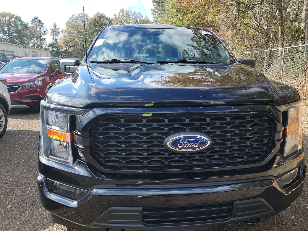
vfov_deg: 51.4
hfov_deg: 65.1
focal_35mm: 27
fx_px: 240
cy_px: 111
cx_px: 170
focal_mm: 6.7
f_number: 1.8
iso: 50
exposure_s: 1/296
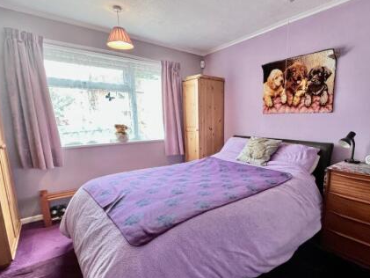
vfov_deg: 71.1
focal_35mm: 18
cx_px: 218
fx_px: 192
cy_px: 161
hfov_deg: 86.9
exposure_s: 1/100
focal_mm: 1.57
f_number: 1.8
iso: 250
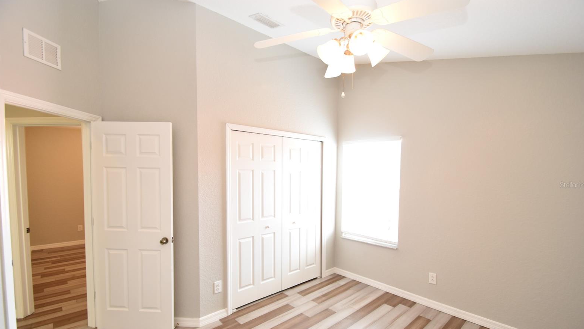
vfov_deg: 66.9
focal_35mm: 16
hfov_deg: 99.4
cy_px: 185
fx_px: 248
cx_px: 296
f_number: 3.5
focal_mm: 10
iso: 1000
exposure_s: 1/60
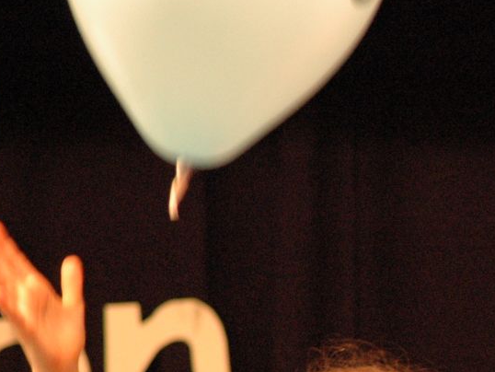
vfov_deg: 2.4
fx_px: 8932
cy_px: 392
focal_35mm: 624
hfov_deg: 3.2
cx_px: 606
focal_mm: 155
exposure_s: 1/30
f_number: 4.5
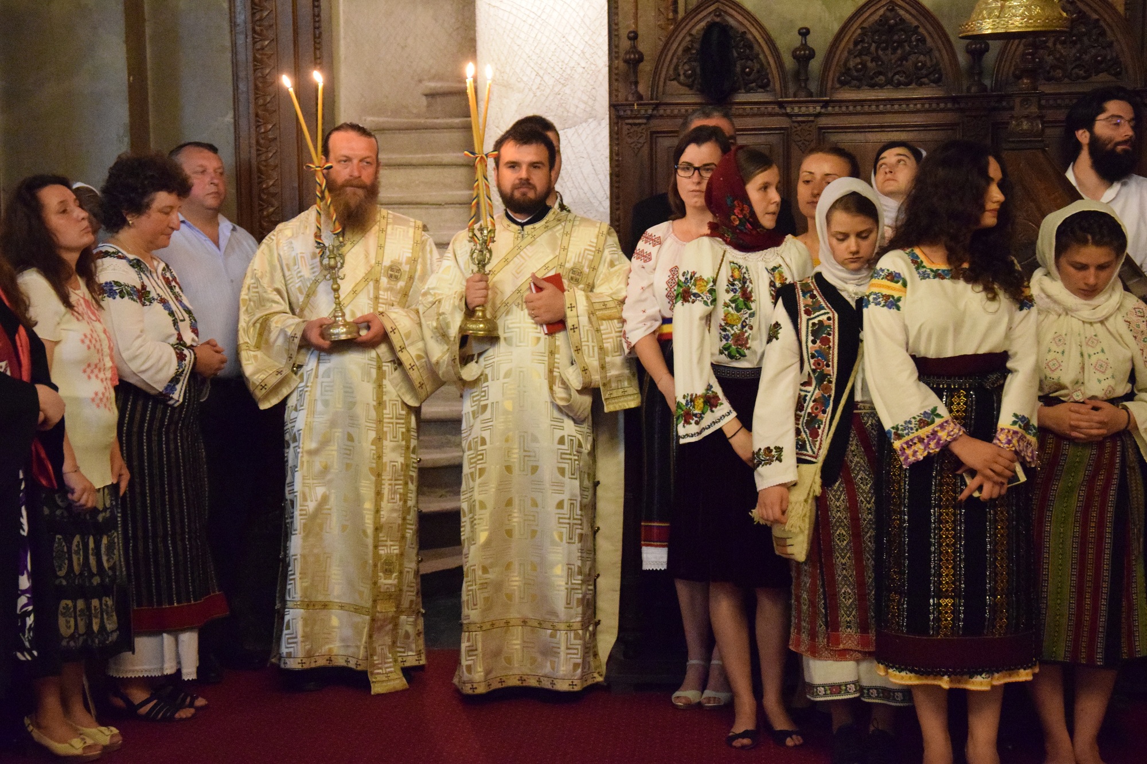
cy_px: 382
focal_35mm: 75
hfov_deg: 27.0
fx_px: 2389
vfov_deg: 18.2
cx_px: 574
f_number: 5
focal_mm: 50
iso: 10000
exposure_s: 1/50
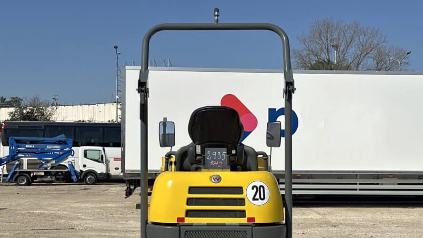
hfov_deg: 39.2
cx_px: 211
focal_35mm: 53
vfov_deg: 22.5
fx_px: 595
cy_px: 160
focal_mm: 6.86
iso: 64
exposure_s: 1/9804
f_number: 1.78
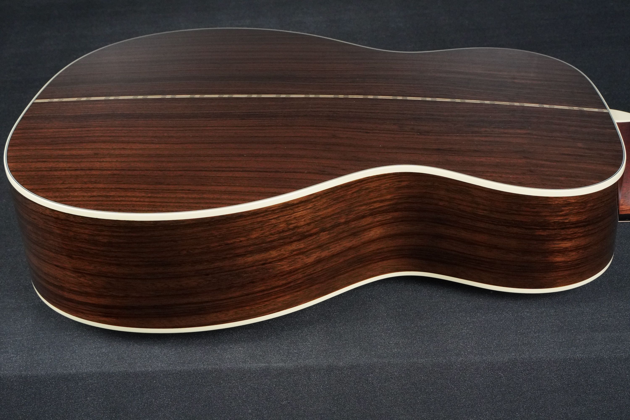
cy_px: 210
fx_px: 919
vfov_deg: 25.8
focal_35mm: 52
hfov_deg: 37.9
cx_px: 315
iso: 3200
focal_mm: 35
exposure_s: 1/60
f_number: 11
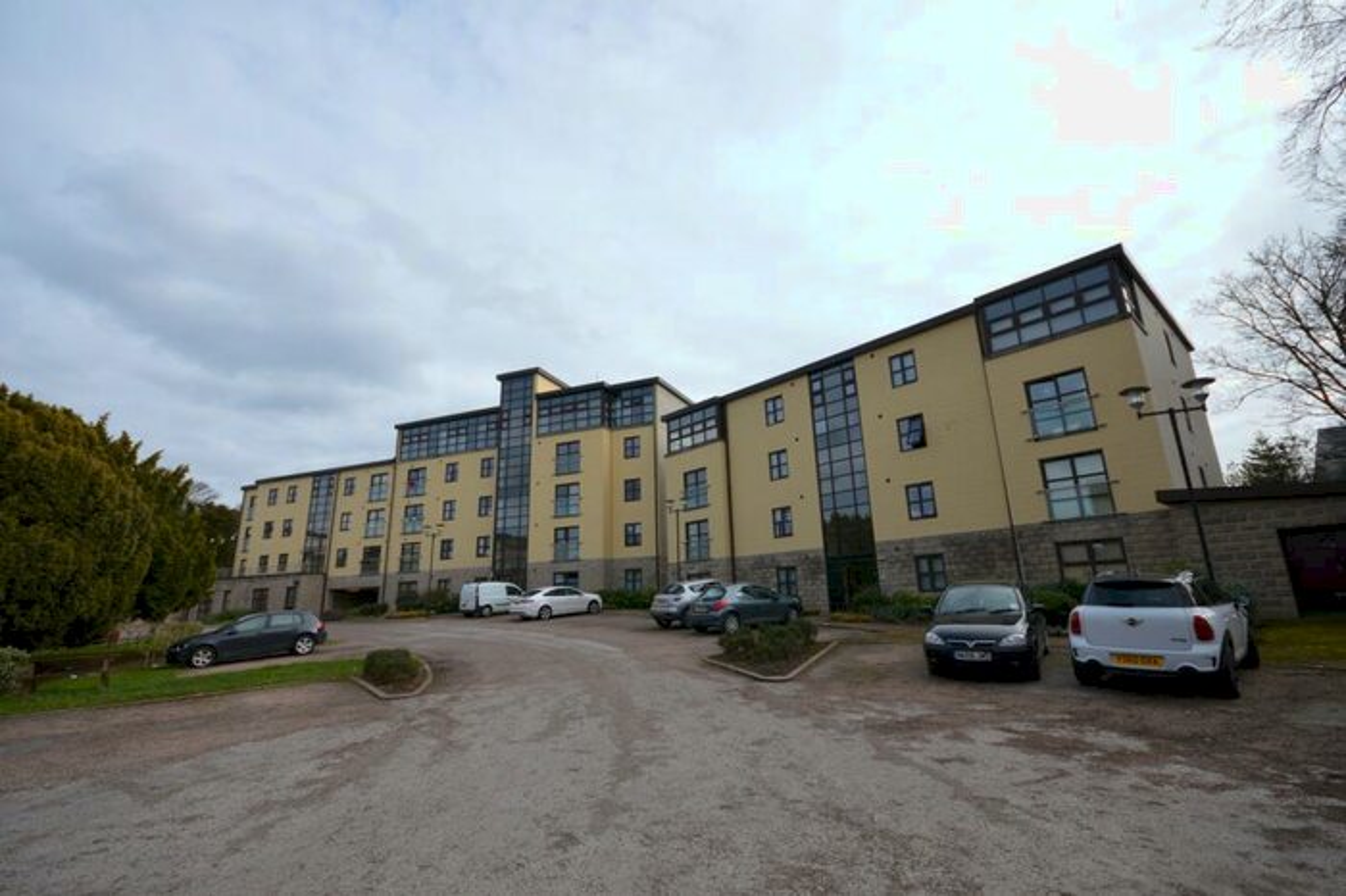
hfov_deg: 100.4
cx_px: 673
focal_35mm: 15
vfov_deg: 77.3
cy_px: 448
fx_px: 561
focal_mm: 10
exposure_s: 1/200
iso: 100
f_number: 7.1
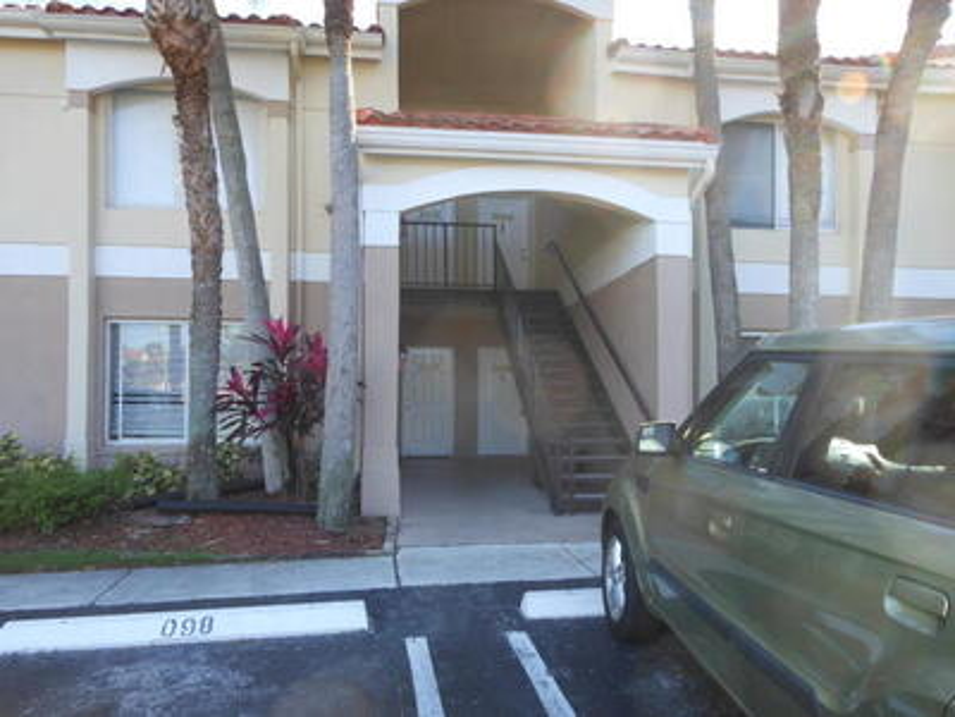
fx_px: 690
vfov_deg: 54.9
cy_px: 358
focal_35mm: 25
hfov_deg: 69.4
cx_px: 478
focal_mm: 4.5
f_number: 3.2
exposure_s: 1/160
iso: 80
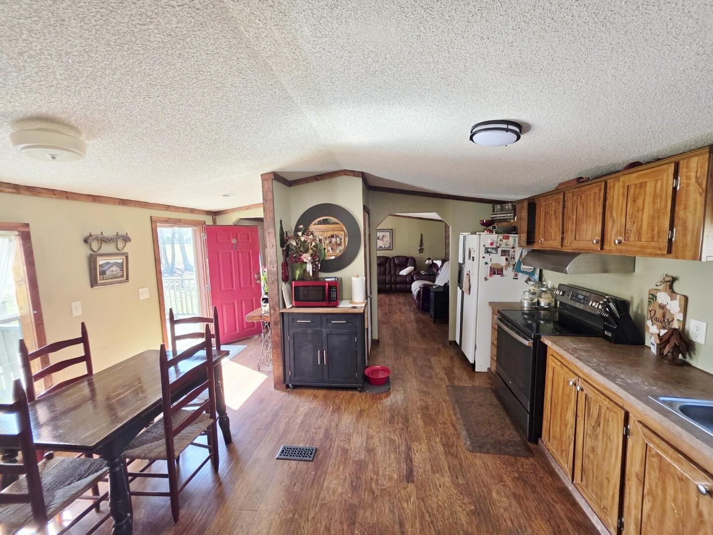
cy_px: 268
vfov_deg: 89.9
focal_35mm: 13
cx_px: 356
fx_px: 268
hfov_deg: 106.2
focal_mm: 2.2
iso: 100
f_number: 1.9
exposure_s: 1/120
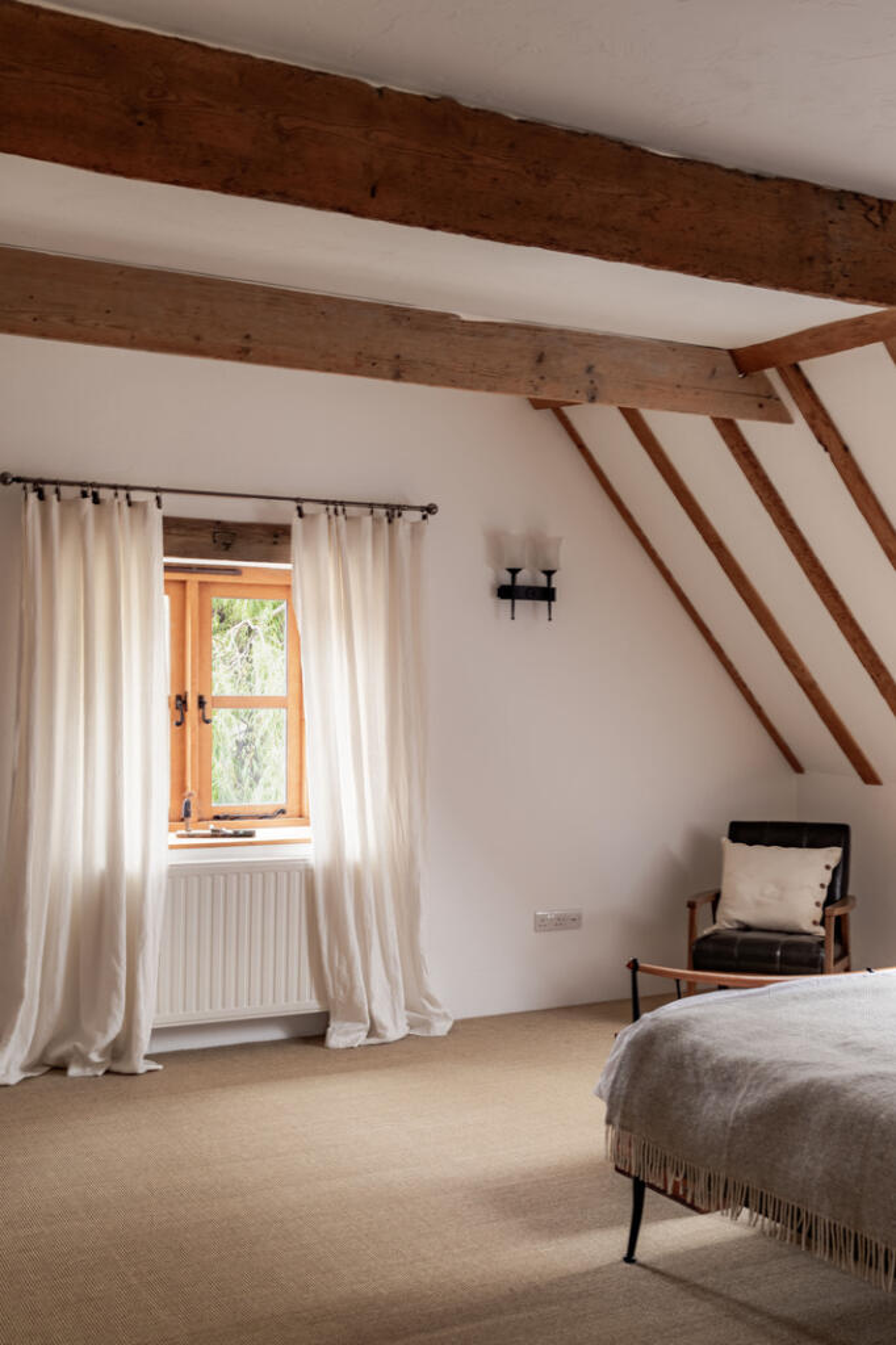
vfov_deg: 54.4
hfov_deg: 37.8
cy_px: 672
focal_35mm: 35
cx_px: 448
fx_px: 1307
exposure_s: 1/30
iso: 200
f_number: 9
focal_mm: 35
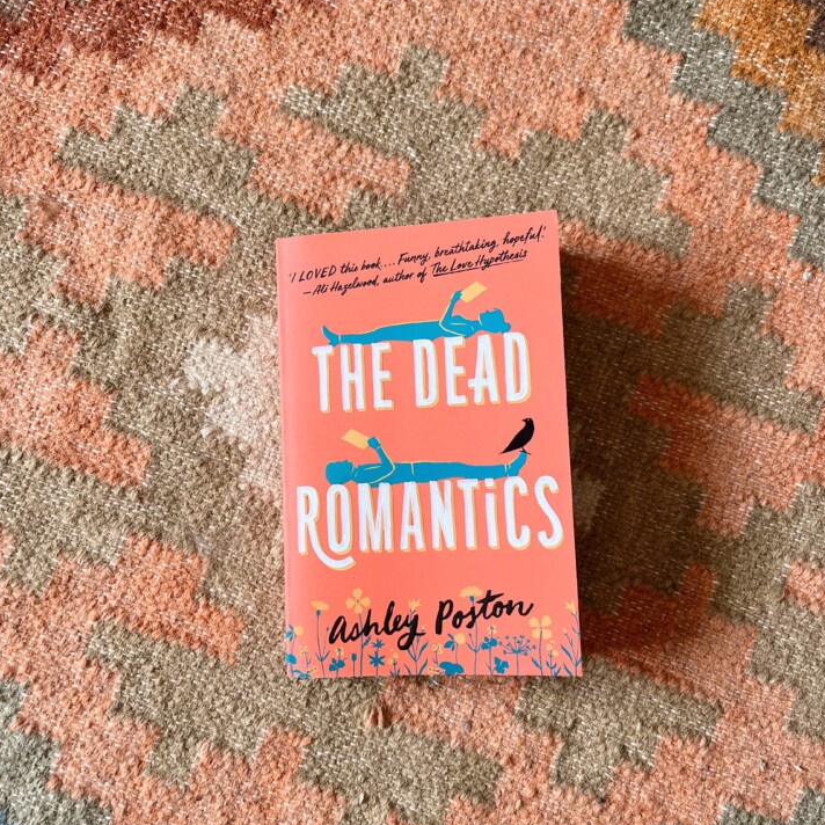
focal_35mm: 31
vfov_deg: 52.5
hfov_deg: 52.5
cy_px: 430
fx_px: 836
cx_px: 410
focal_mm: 5.1
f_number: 1.6
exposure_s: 1/116
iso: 125
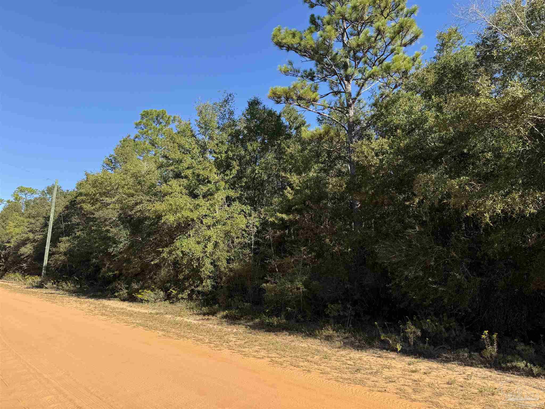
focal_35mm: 24
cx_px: 272
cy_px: 204
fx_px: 378
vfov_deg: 56.8
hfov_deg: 71.6
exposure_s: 1/2232
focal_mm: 6.76
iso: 80
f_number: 1.78
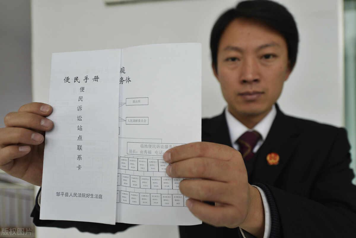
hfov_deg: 73.7
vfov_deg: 53.2
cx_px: 178
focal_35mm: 24
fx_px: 237
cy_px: 119
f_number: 2.8
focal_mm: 24
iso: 320
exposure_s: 1/125
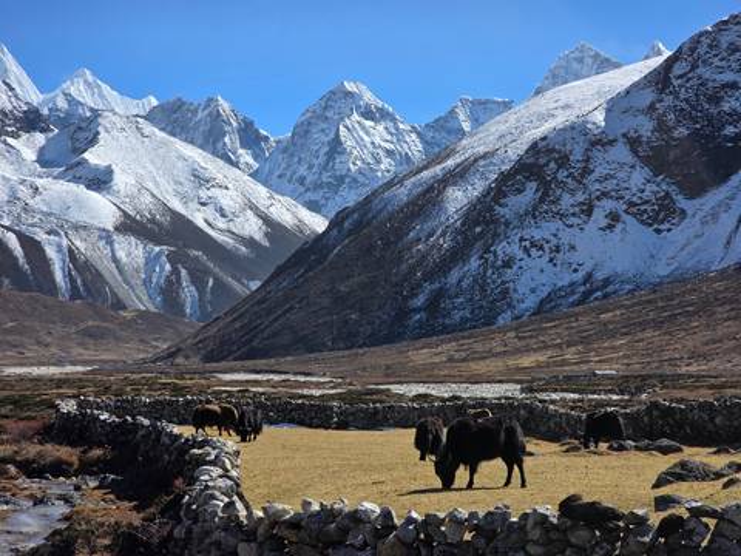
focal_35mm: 69
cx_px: 370
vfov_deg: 21.3
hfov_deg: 28.2
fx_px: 1477
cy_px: 278
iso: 50
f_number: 2.4
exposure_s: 1/2365
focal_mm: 7.9
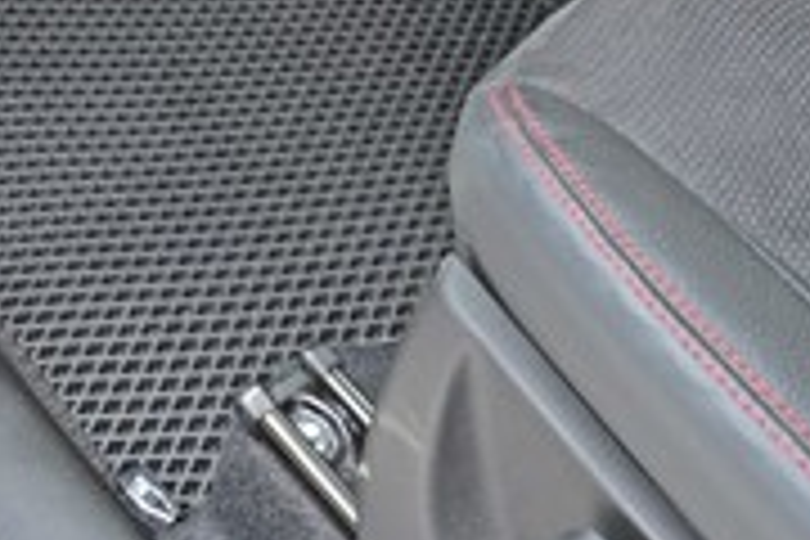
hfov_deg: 31.1
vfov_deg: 21.3
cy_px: 99
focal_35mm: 63
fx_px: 1417
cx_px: 171
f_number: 8
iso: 500
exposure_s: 1/15
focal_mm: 18
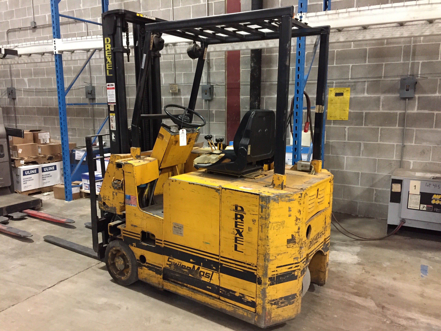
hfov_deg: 61.7
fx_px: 369
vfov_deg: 48.2
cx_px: 220
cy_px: 166
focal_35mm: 29
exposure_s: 1/15
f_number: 2.2
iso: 320
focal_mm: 4.15
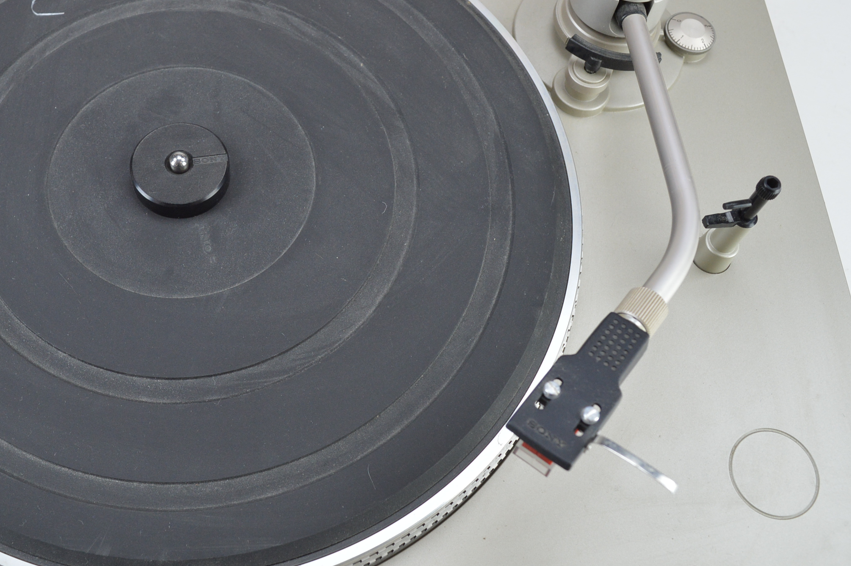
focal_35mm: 40
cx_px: 285
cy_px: 229
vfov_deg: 33.3
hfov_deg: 47.7
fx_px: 945
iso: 400
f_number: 5.6
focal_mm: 18
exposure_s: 1/50
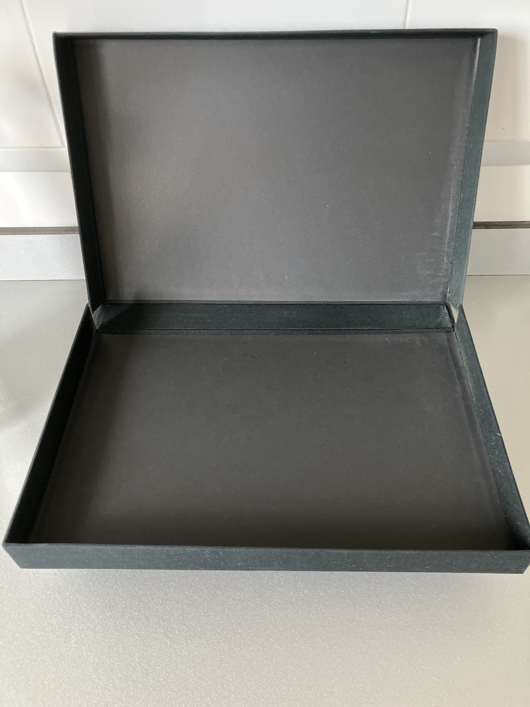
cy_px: 354
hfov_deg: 49.7
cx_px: 265
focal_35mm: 28
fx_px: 572
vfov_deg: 63.4
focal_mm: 3.99
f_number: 1.8
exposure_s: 1/60
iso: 320
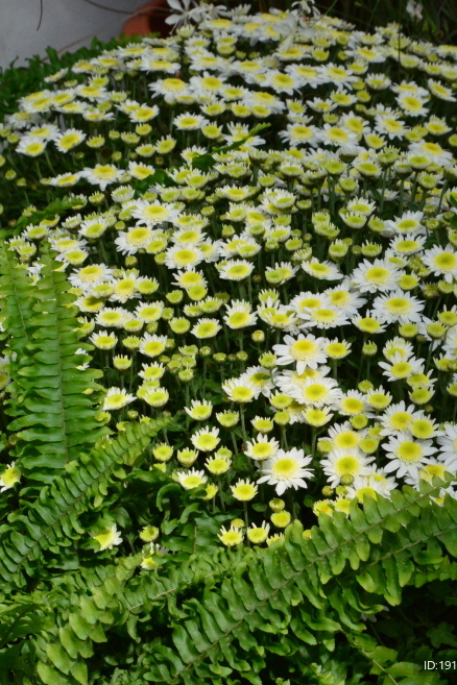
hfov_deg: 5.3
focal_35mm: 257
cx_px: 126
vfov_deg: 8.0
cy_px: 331
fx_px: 4893
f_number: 18
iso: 1400
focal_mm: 110
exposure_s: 1/250
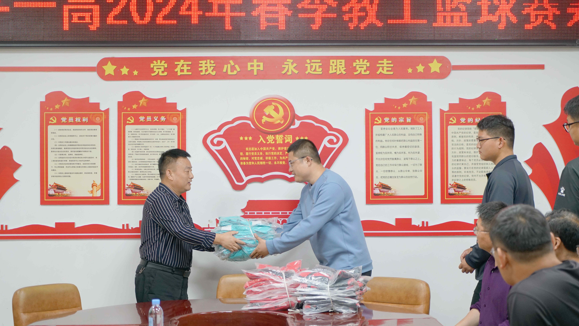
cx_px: 290
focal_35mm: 70
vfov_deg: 17.2
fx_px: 1075
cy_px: 164
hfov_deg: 30.2
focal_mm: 66
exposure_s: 1/160
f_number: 4
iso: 1000
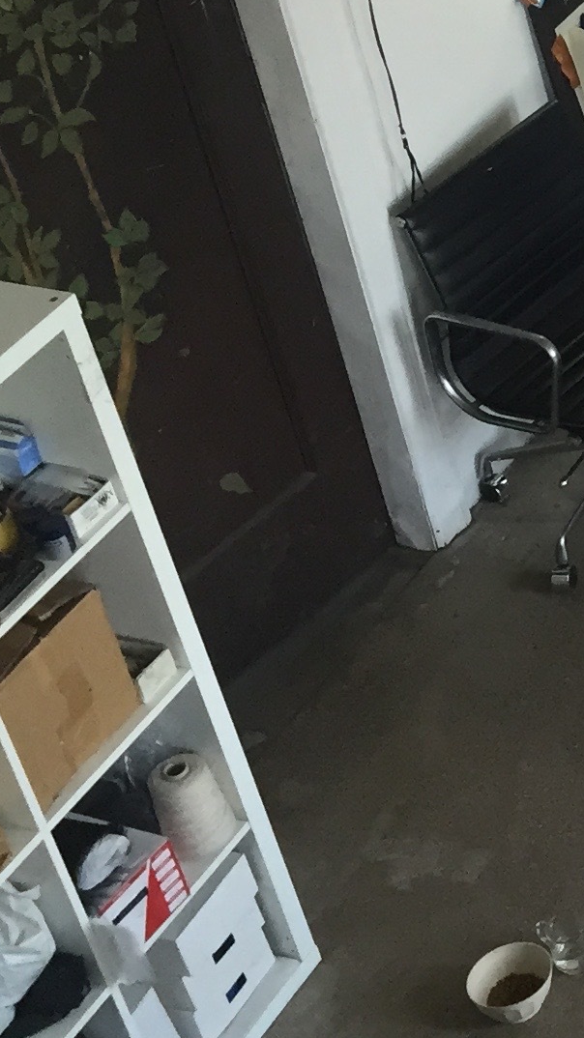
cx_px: 1454
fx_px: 2643
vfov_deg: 21.8
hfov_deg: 10.6
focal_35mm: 96
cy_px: 135
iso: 32
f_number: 2.2
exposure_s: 1/30
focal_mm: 4.15
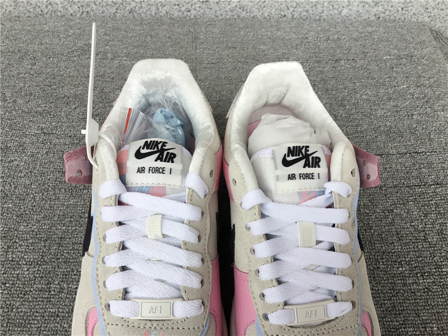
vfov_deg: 45.4
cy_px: 168
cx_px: 224
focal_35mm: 31
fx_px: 401
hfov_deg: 58.4
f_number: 2.4
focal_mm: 3.3
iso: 25
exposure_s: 1/157
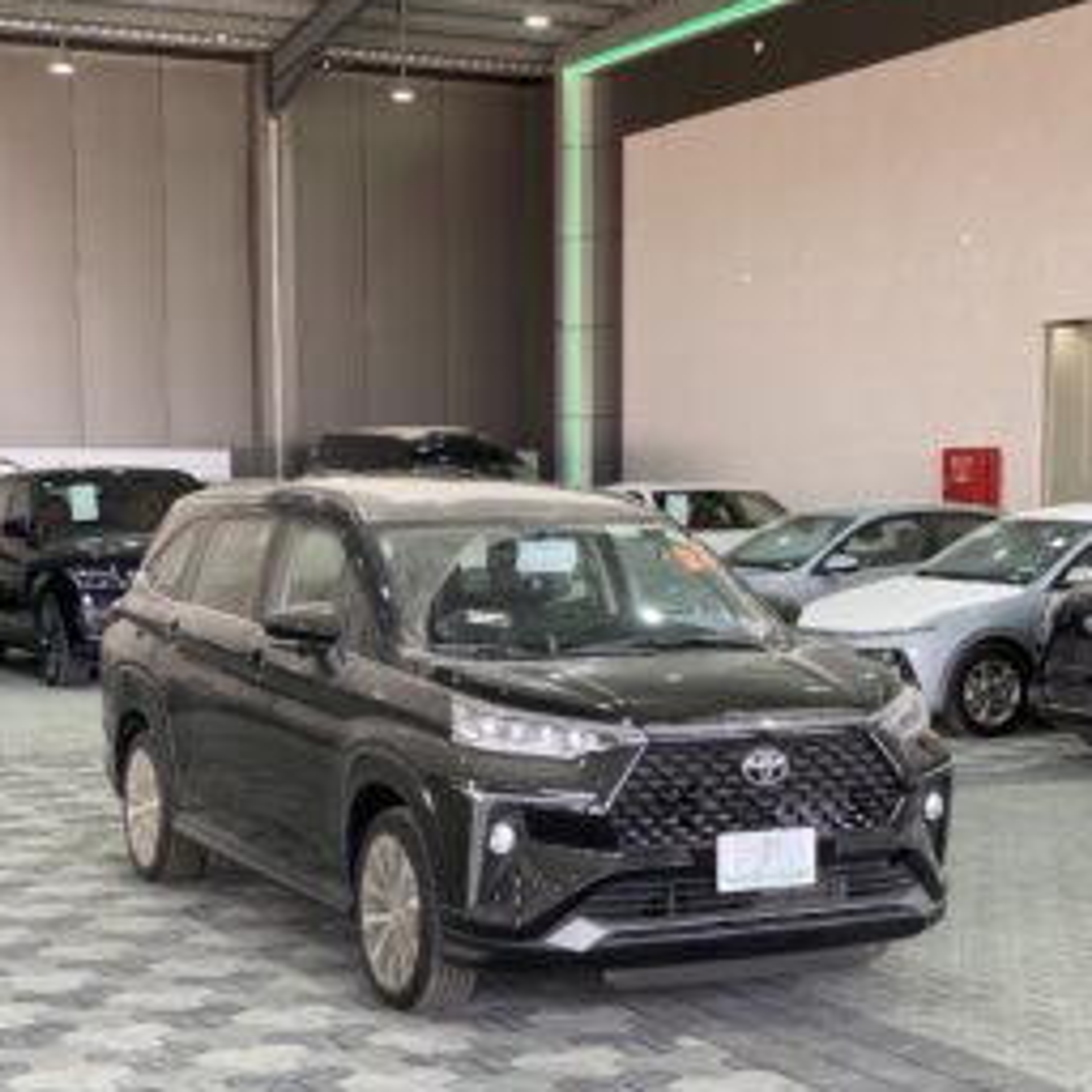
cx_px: 563
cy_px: 740
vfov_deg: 25.6
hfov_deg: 25.7
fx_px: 2391
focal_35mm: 67
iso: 50
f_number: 2
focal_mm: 6
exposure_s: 1/120
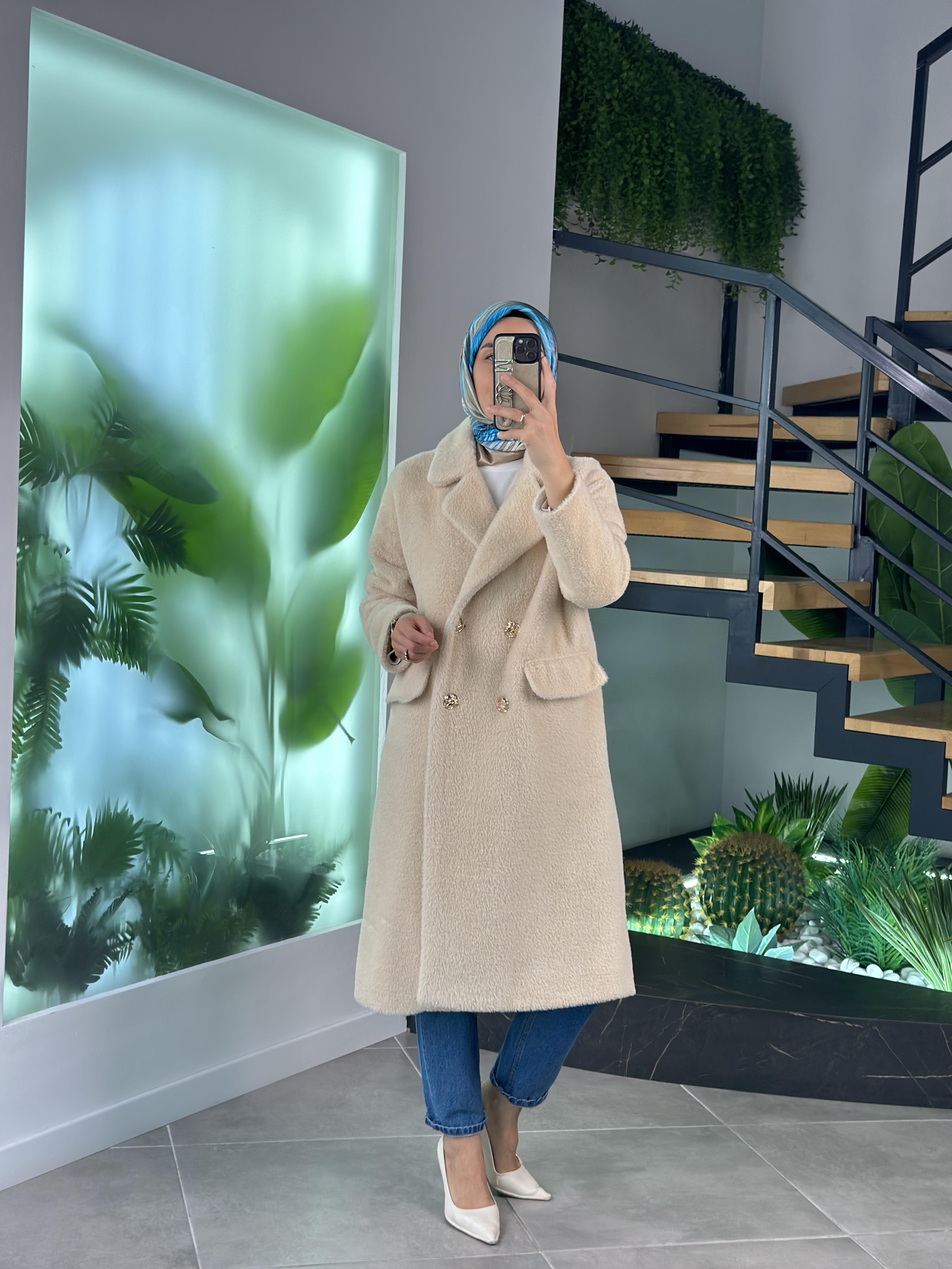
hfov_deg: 30.3
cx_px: 476
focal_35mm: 48
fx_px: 1760
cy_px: 634
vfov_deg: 39.7
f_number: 1.78
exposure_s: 1/208
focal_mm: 6.86
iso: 80
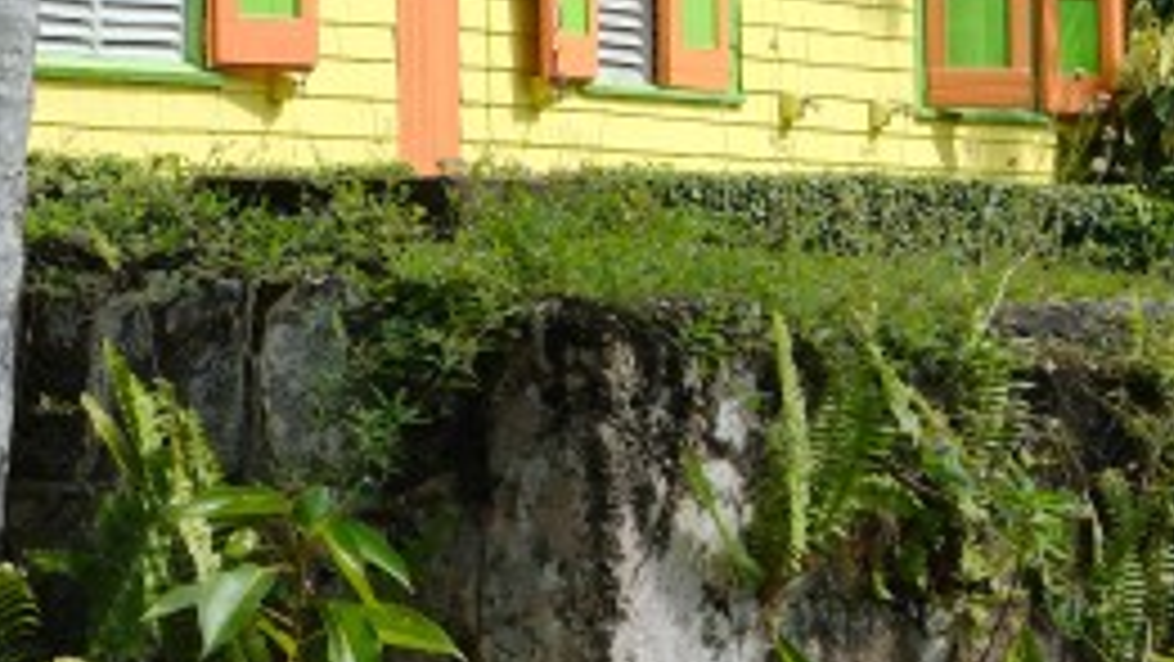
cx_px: -108
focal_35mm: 112
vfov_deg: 10.8
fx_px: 3488
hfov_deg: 18.4
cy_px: 104
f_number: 8
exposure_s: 1/1000
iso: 800
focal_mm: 20.5
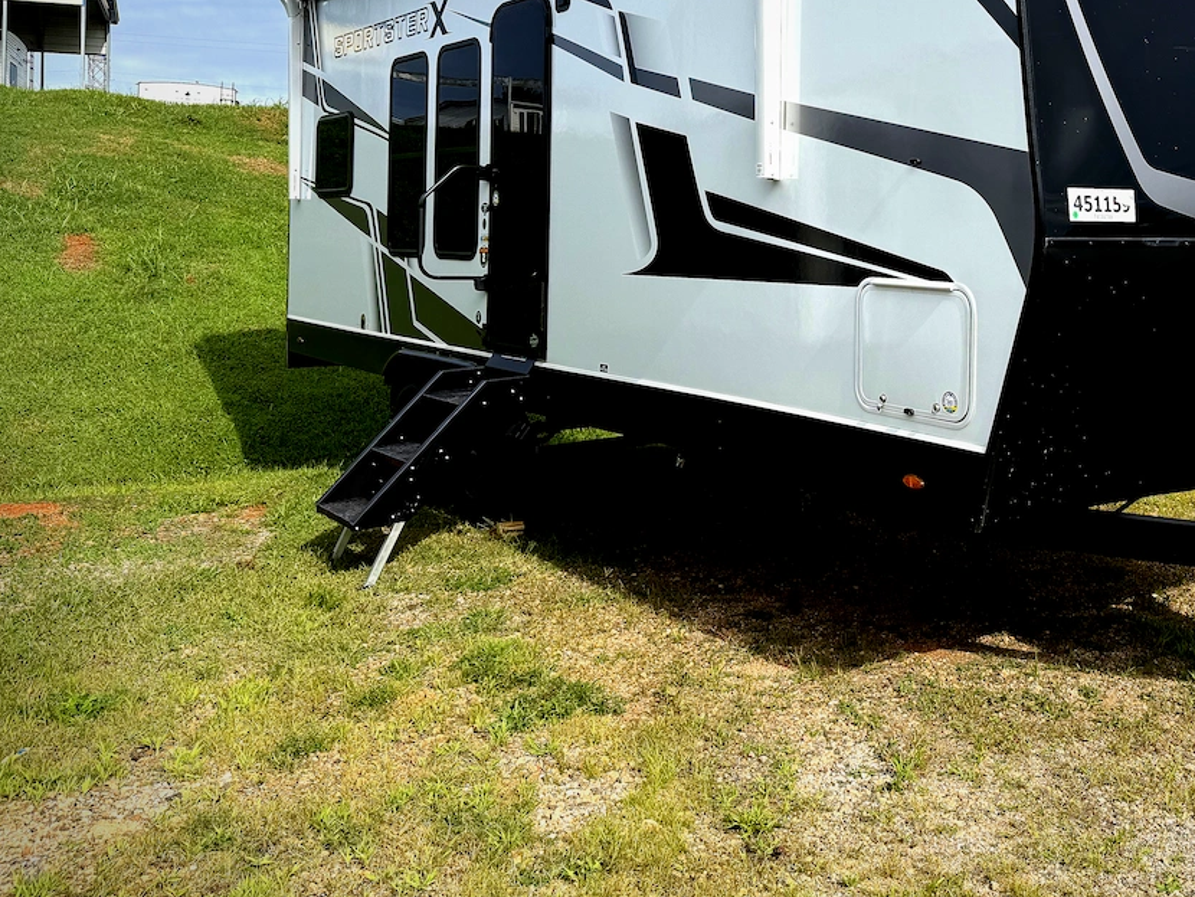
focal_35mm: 37
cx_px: 868
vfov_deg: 37.7
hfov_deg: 48.5
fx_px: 1278
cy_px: 216
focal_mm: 6.76
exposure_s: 1/4673
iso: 80
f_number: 1.78
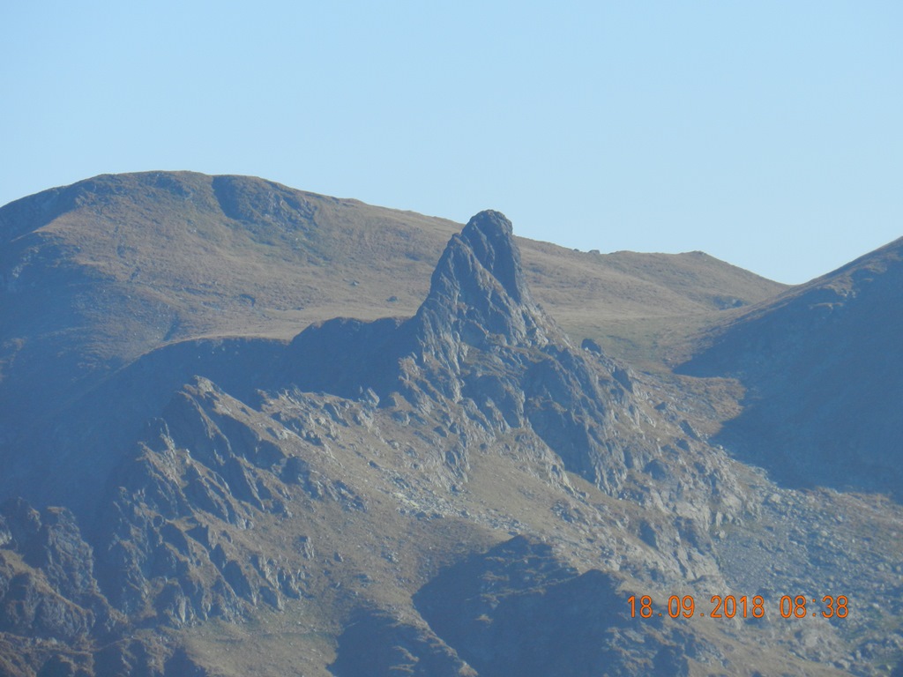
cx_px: 452
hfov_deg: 4.0
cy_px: 338
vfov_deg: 3.0
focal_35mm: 499
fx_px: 13017
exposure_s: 1/640
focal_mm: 88.7
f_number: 5.7
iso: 160
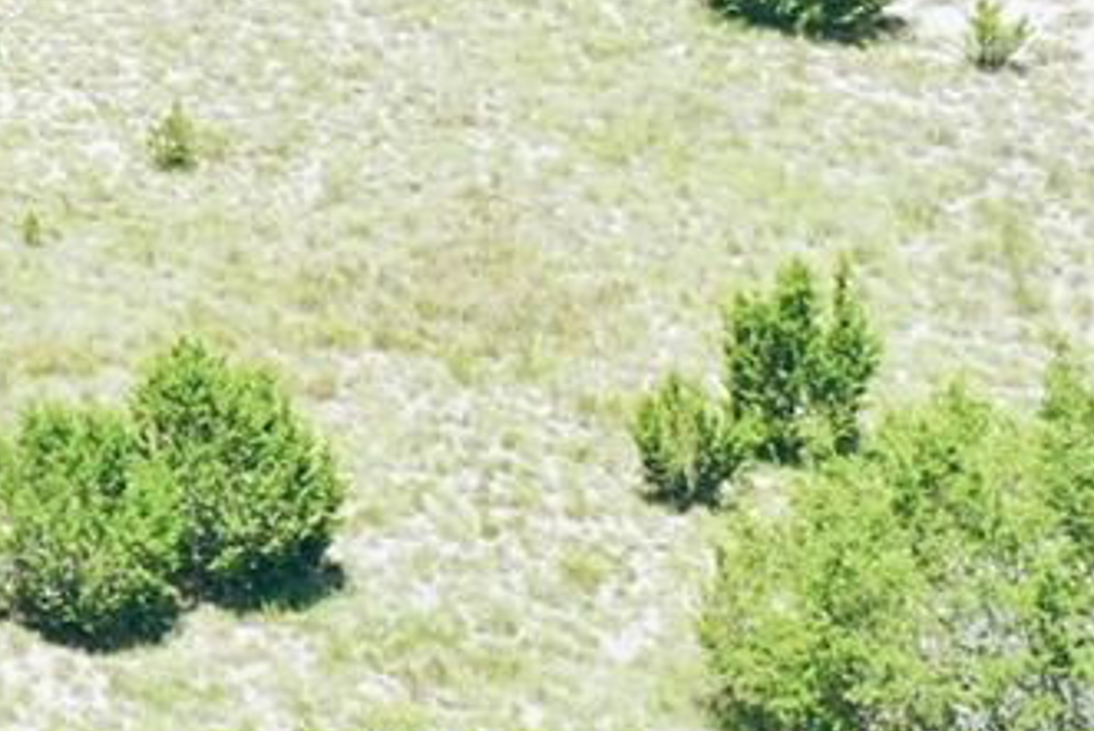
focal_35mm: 173
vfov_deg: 7.7
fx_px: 5259
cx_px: -1573
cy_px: -561
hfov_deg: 10.2
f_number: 5.6
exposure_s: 1/240
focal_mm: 10.26
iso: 100
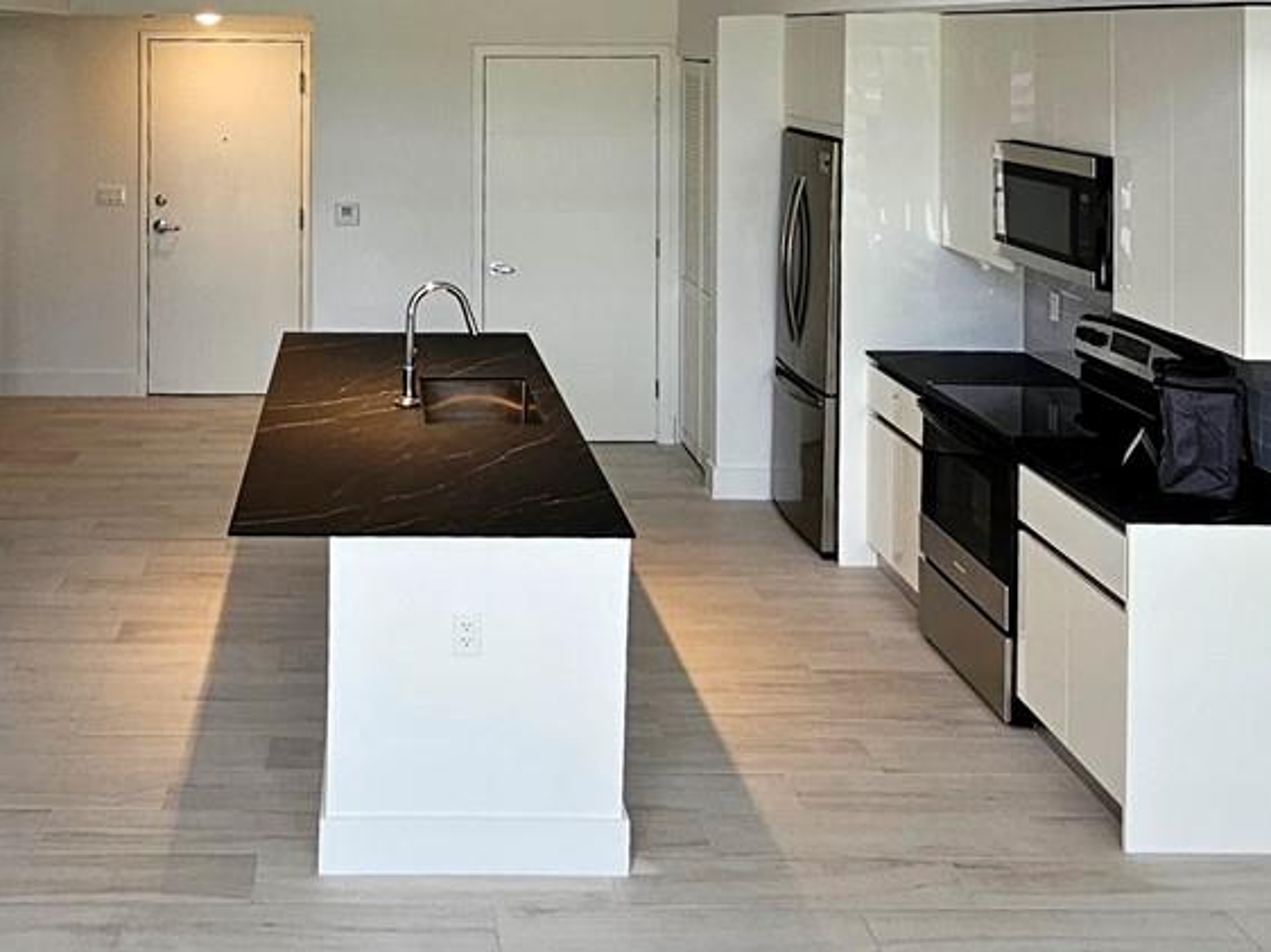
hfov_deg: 48.7
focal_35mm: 37
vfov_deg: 35.7
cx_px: 360
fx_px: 1358
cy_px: 49
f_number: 2.2
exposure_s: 1/120
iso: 80
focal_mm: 2.2
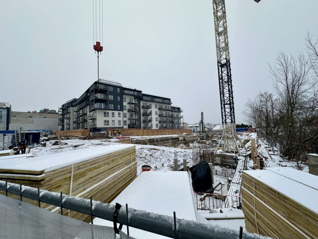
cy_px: 120
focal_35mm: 14
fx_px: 129
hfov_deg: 102.1
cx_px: 159
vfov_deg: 85.7
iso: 40
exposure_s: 1/139
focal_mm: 2.22
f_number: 2.2
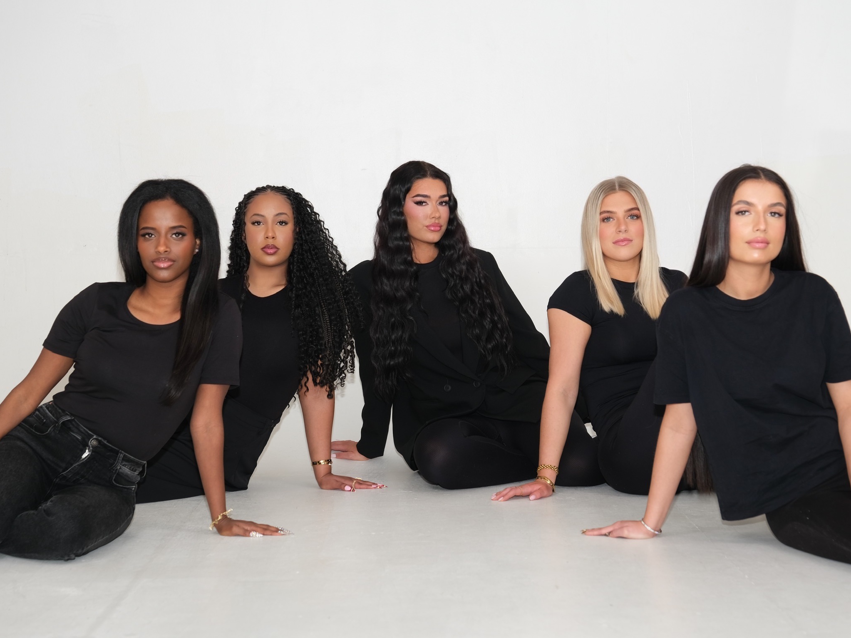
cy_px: 319
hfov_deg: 29.8
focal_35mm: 65
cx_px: 424
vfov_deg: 22.6
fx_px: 1598
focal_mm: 40.1
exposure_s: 1/125
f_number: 4
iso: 250
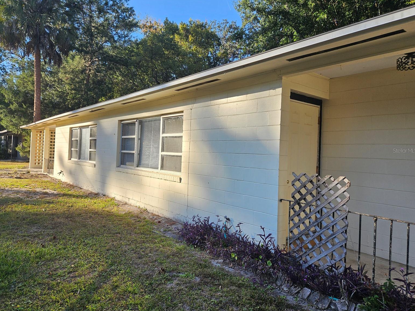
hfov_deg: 71.6
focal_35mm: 24
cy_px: 150
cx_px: 202
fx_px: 288
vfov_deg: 56.8
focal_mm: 5.4
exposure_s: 1/539
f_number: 1.8
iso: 25
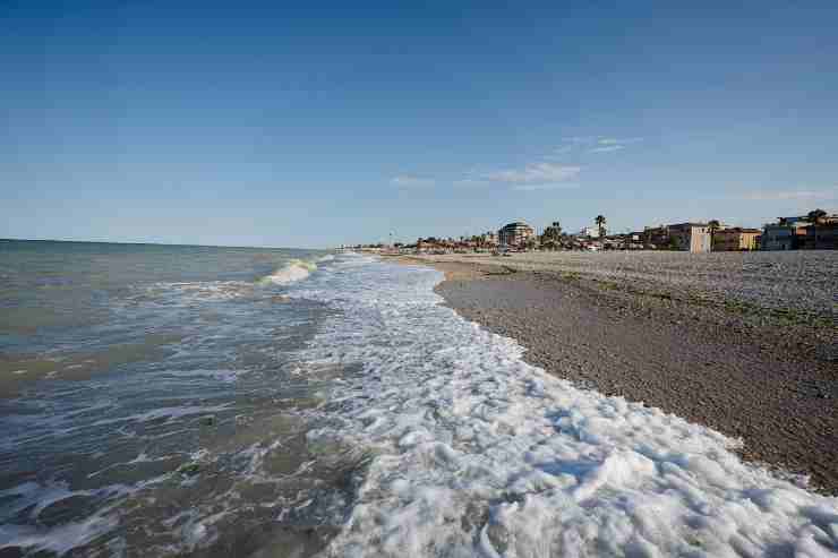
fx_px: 326
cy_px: 279
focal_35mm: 14
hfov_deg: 104.3
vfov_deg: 81.2
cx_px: 419
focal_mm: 14
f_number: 2.8
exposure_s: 1/2000
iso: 64
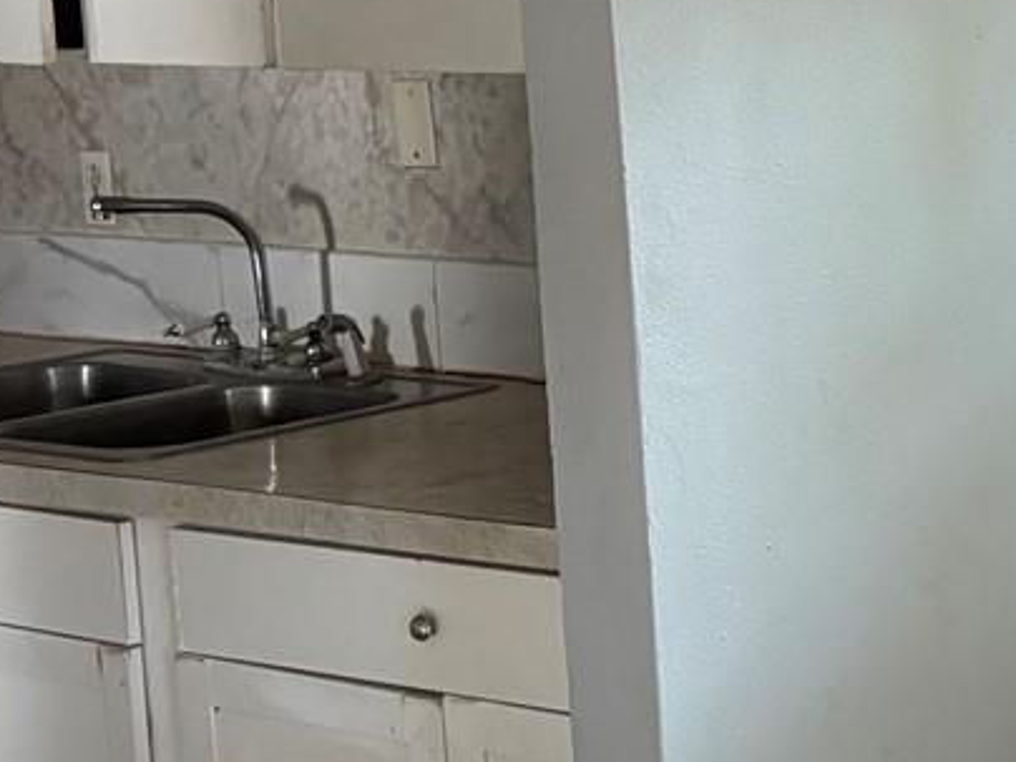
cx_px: 1572
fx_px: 3023
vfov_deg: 14.3
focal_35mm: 103
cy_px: 224
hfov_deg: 17.1
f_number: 1.6
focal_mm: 5.96
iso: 320
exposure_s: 1/60
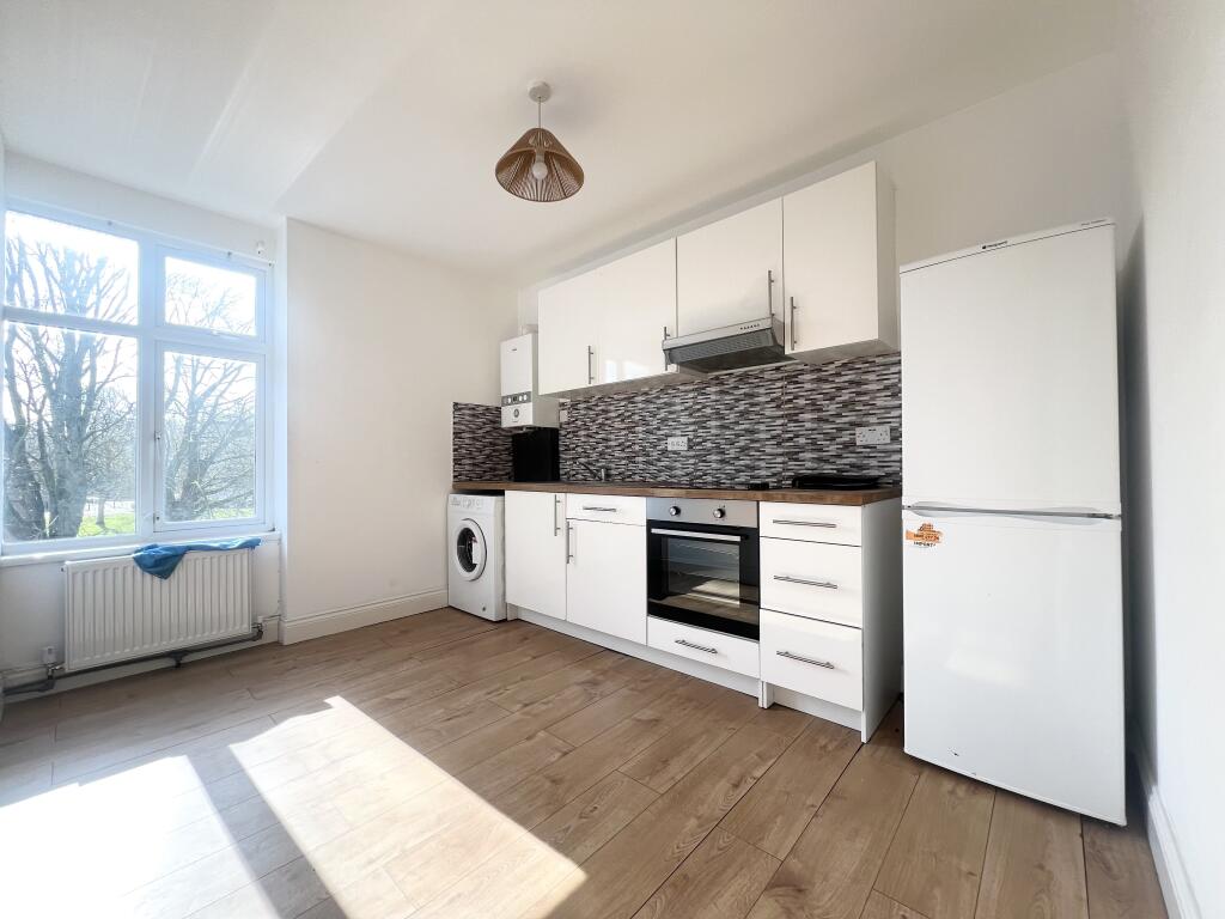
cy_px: 460
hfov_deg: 106.2
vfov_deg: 89.9
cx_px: 612
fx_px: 460
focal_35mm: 13
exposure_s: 1/99
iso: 32
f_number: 1.8
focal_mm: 1.57
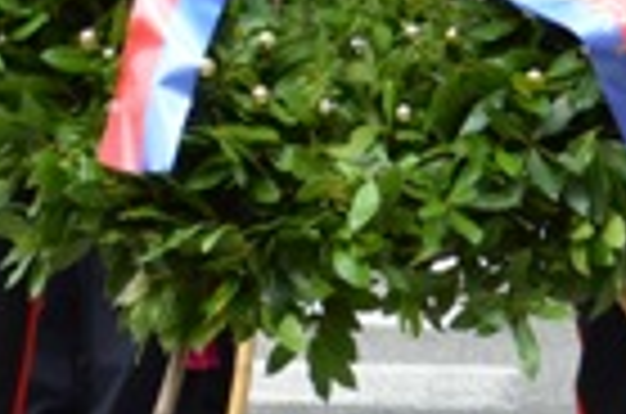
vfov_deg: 4.7
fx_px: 5049
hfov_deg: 7.1
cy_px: 9
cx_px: -36
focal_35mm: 291
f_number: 4.8
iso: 800
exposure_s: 1/800
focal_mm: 42
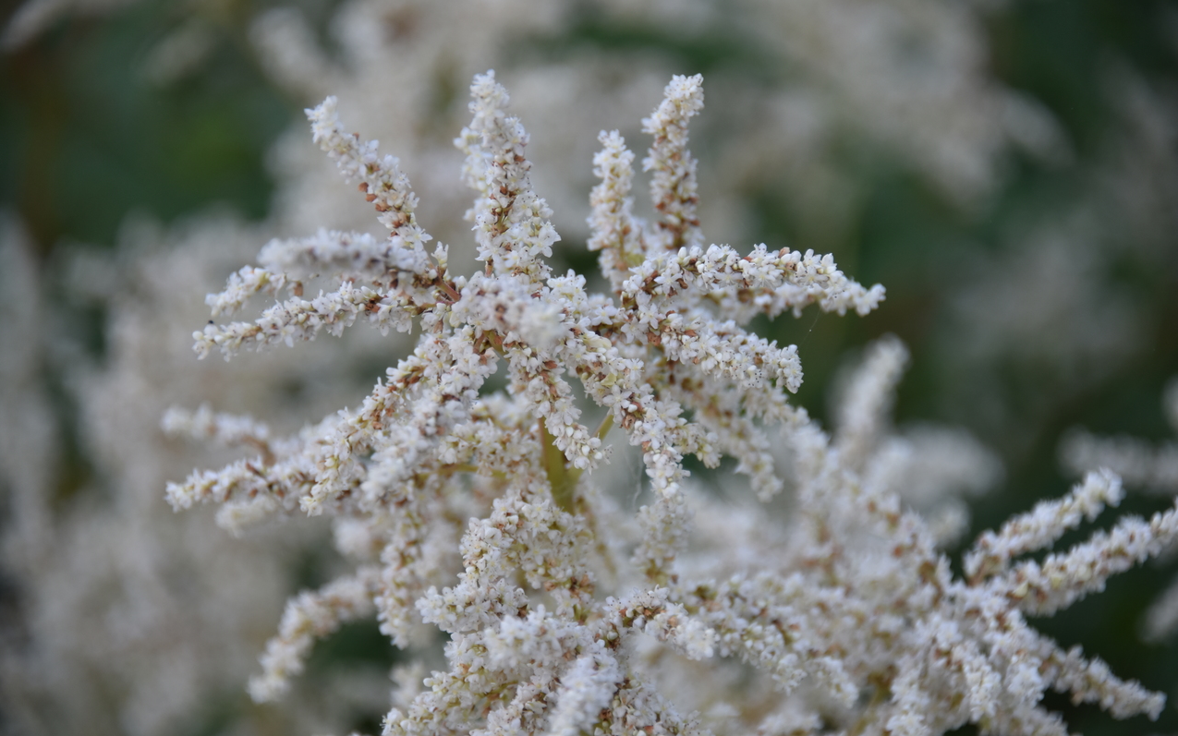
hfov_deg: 6.8
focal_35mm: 307
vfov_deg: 4.3
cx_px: 590
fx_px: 9856
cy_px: 383
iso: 720
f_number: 5.6
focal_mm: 300
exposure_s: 1/640
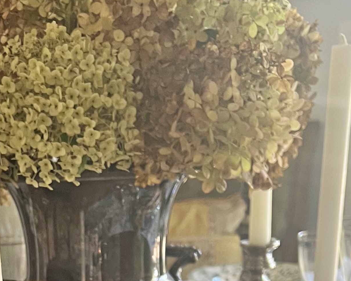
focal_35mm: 84
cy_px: 510
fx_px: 873
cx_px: 68
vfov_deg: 15.6
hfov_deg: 22.4
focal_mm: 5.7
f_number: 1.5
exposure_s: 1/83
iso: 125
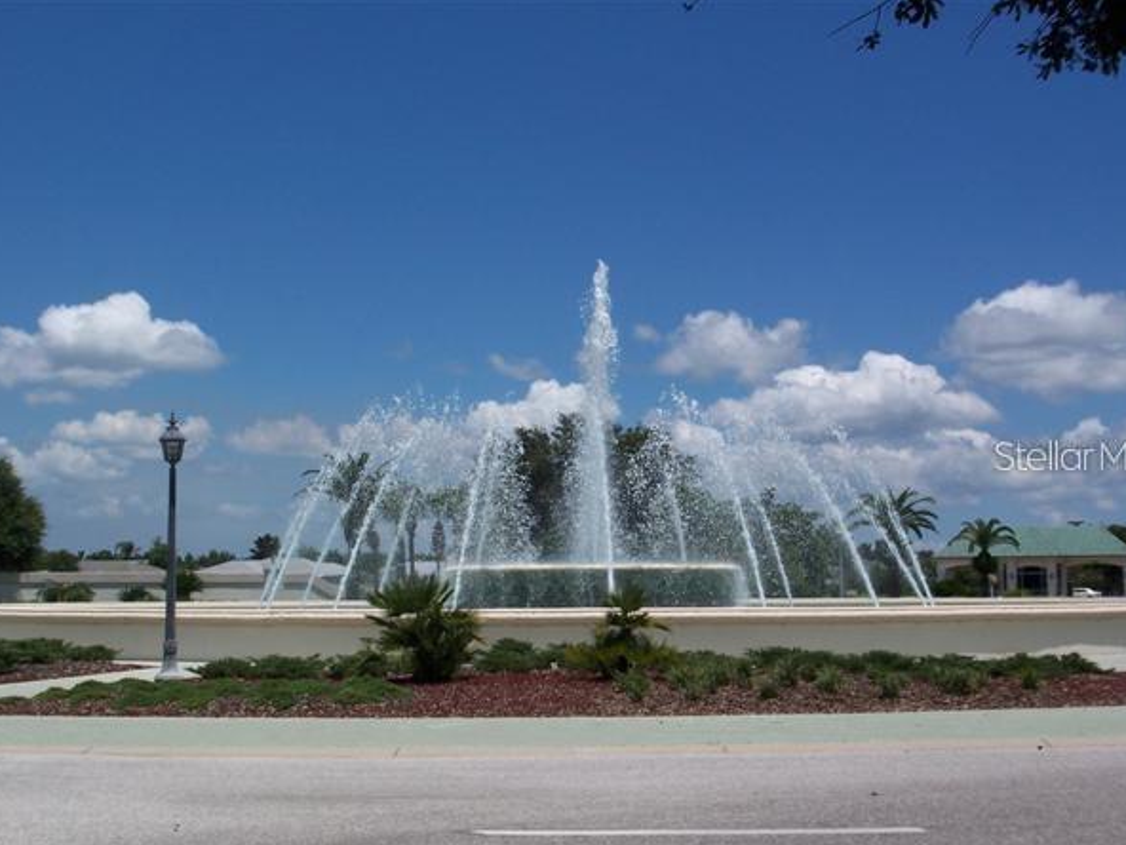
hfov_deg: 36.2
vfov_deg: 27.5
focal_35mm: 53
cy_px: 455
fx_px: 1724
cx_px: 565
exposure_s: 1/400
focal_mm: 8
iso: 64
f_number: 7.1
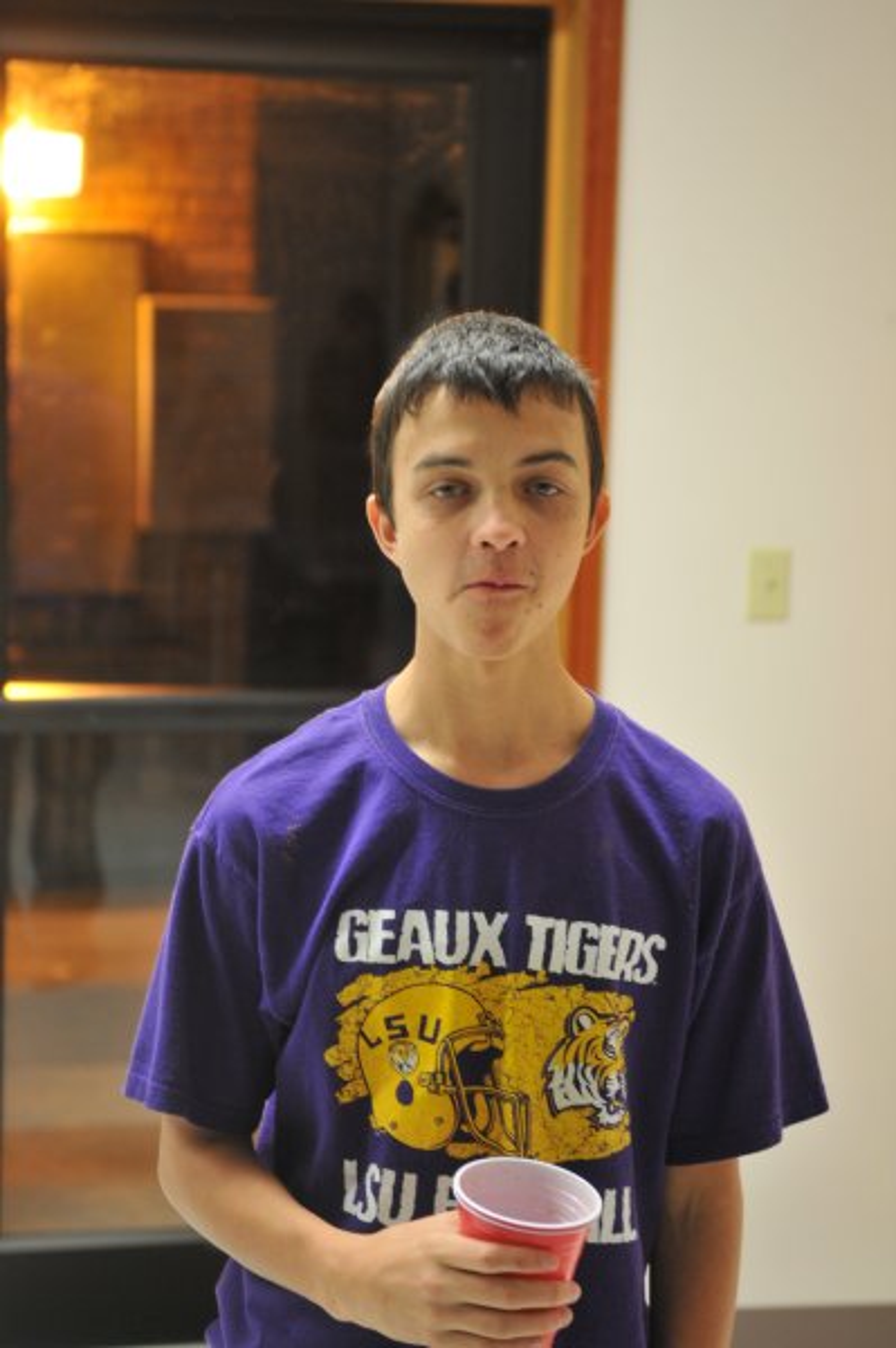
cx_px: 448
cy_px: 674
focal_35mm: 82
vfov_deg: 24.6
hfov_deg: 16.5
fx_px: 3085
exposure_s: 1/60
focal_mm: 55
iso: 720
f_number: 2.8
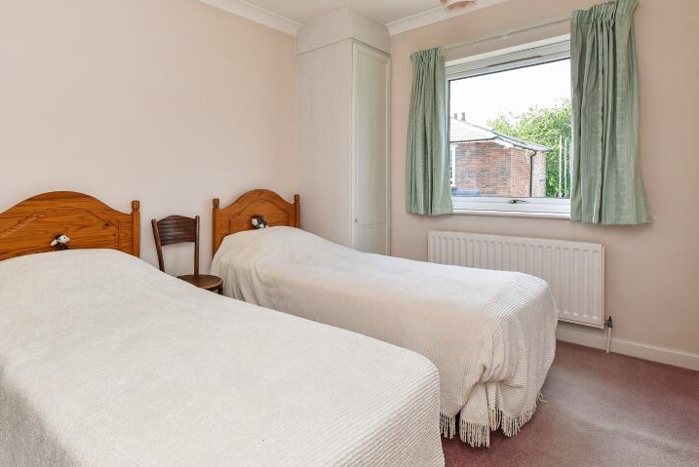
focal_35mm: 20
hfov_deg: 82.8
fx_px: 389
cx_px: 276
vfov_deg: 61.3
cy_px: 180
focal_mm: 14
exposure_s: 1/80
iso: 640
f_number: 9
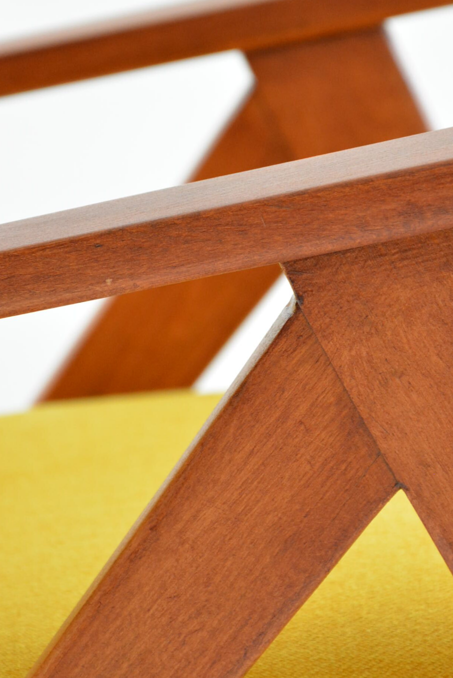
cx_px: 370
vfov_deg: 7.9
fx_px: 4913
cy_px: 247
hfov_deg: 5.3
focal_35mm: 261
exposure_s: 1/80
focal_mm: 105
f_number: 5.6
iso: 1600
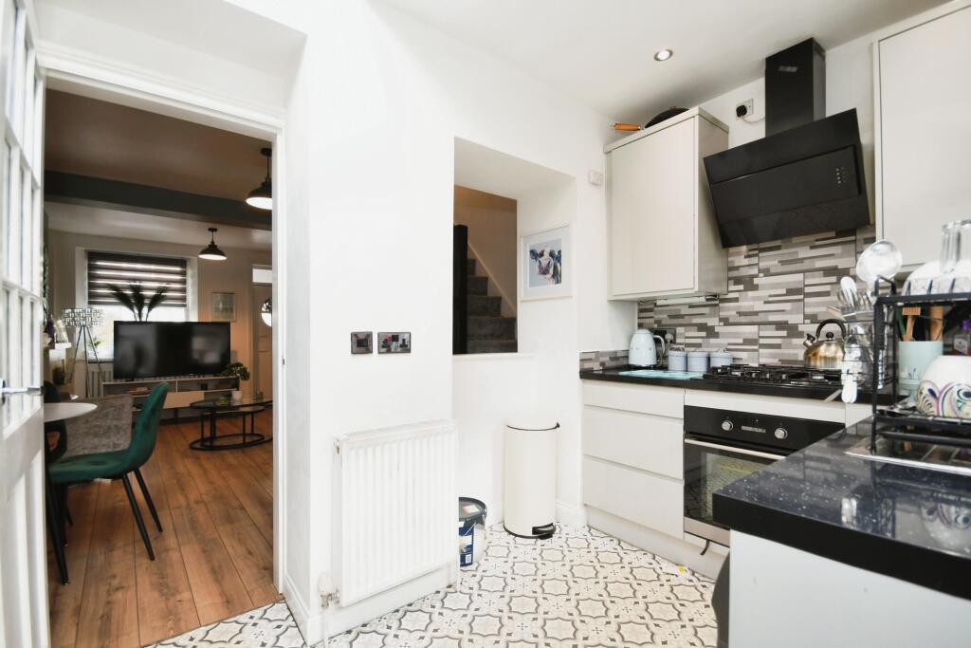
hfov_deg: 100.4
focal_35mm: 15
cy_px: 324
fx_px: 405
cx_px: 486
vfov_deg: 77.3
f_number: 8
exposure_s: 1/20
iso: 400
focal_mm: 10
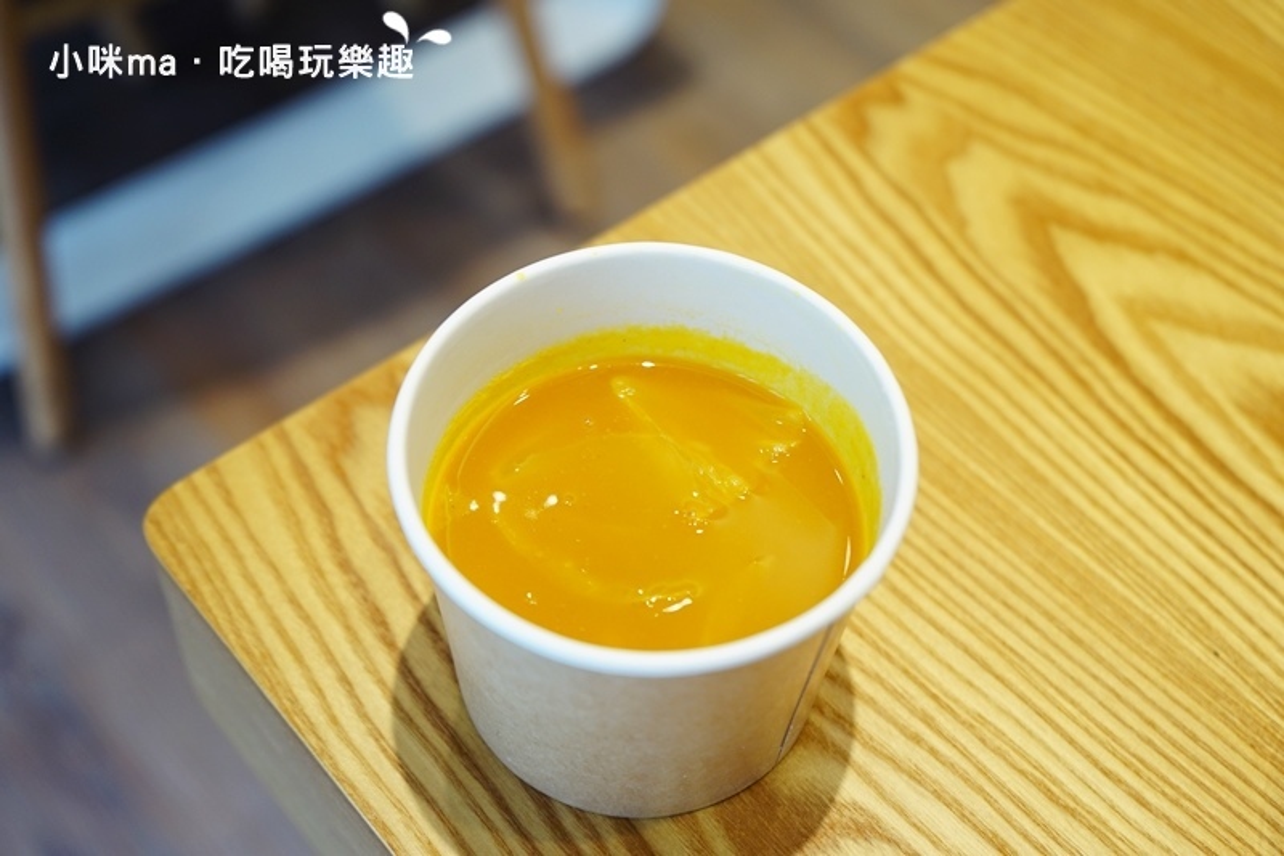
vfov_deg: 29.9
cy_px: 428
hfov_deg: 43.6
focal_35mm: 45
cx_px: 642
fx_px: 1605
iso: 320
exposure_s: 1/60
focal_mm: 45
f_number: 4.5
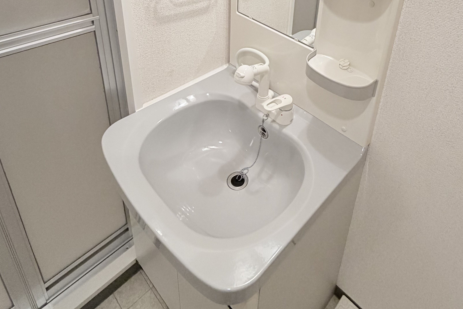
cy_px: 8
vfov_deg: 43.3
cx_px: 291
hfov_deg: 68.2
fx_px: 334
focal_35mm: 26
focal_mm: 2.22
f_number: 2.2
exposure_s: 1/120
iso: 125
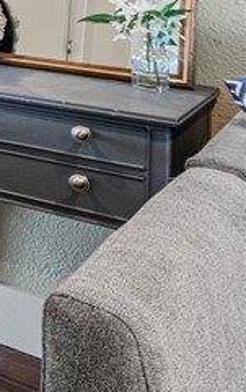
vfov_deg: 25.6
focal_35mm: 72
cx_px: -585
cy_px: -80
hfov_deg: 10.0
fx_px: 771
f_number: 4
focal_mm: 8
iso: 200
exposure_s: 1/4
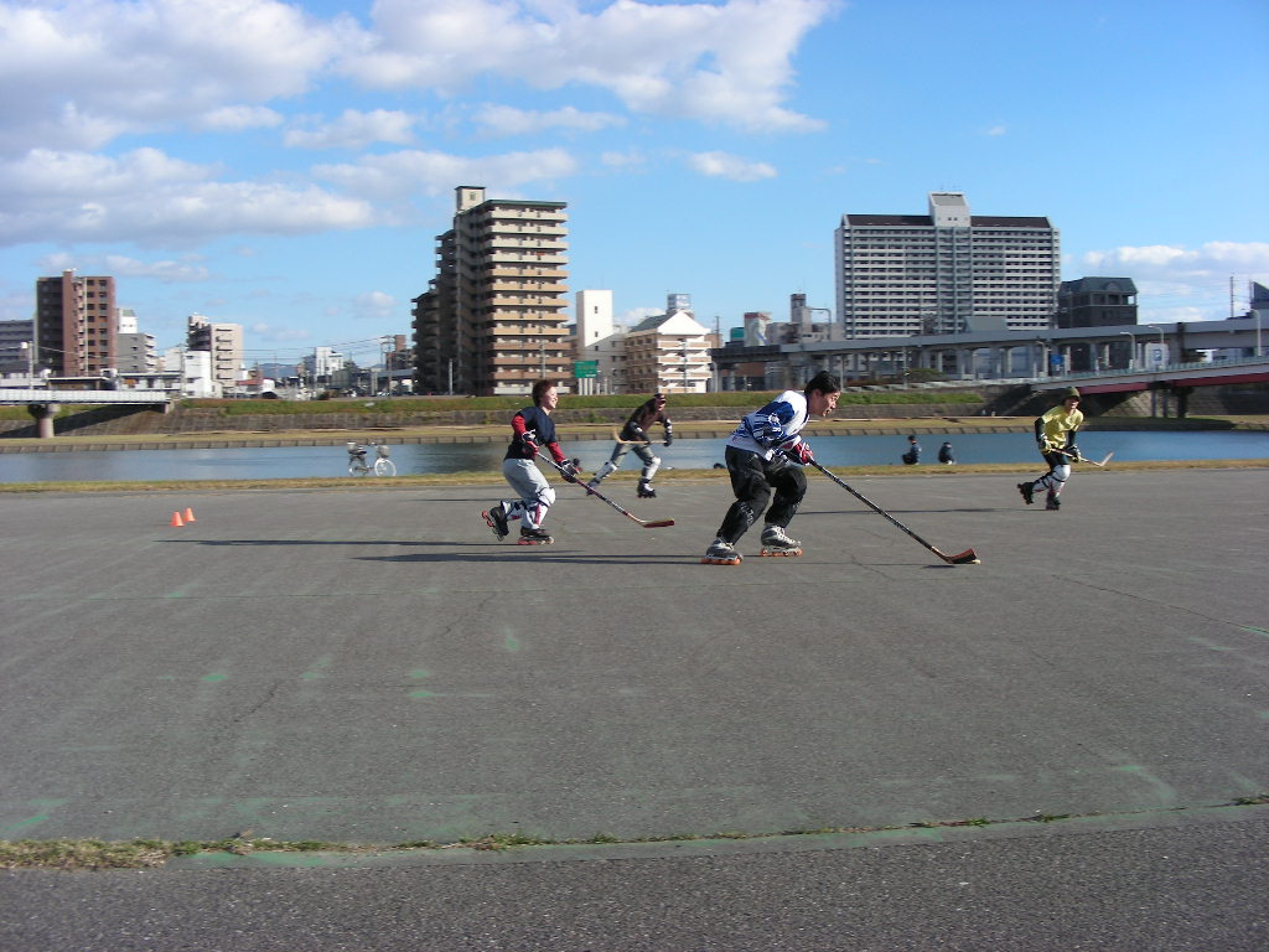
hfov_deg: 49.0
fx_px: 1393
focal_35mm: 38
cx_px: 634
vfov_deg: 37.7
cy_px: 476
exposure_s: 1/348
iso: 50
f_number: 4
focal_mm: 6.3
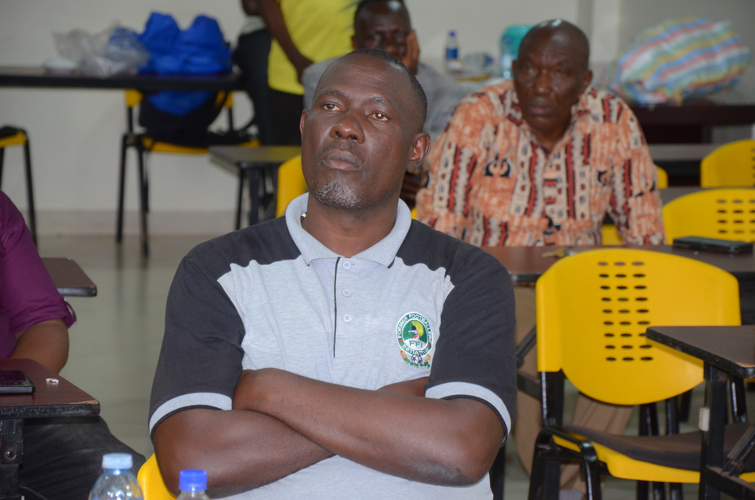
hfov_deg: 13.1
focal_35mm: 158
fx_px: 3296
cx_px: 378
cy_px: 250
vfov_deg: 8.7
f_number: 5.6
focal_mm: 105
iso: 1250
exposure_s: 1/60
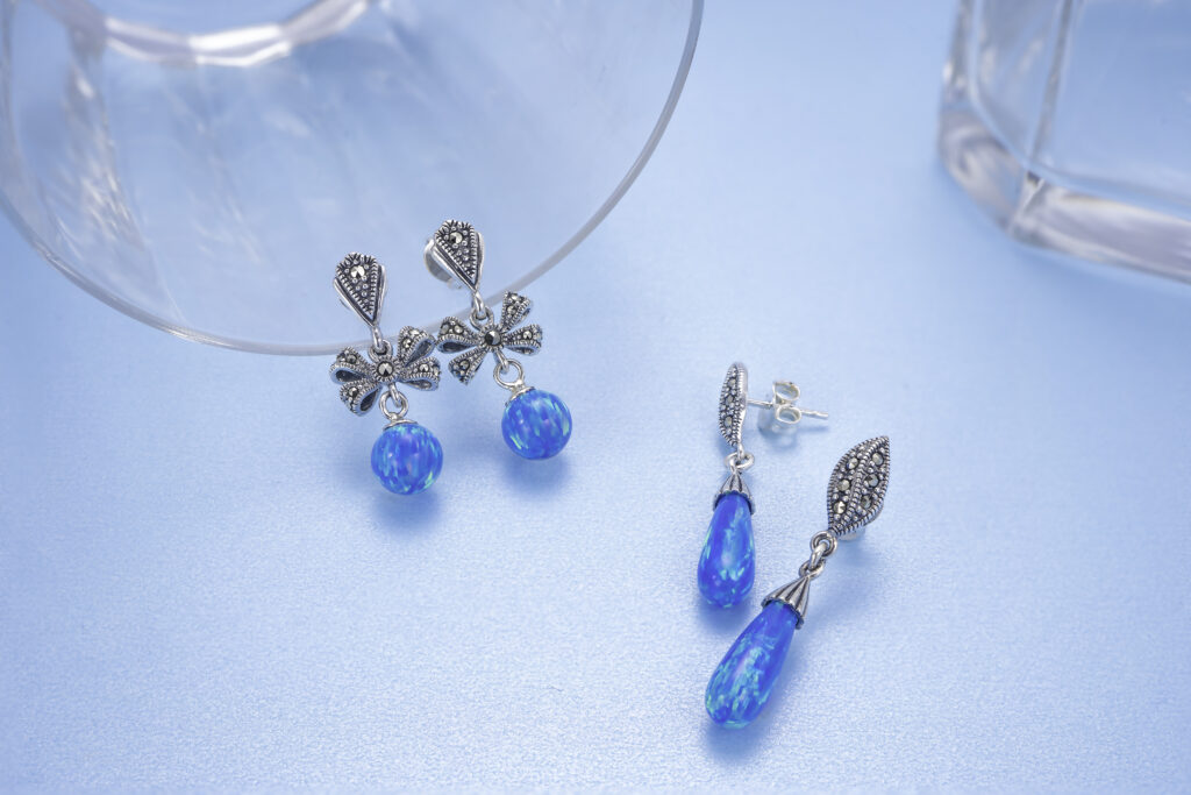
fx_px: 1654
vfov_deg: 27.0
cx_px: 596
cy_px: 398
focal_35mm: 50
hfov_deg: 39.6
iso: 80
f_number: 11
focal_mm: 50
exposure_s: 1/100
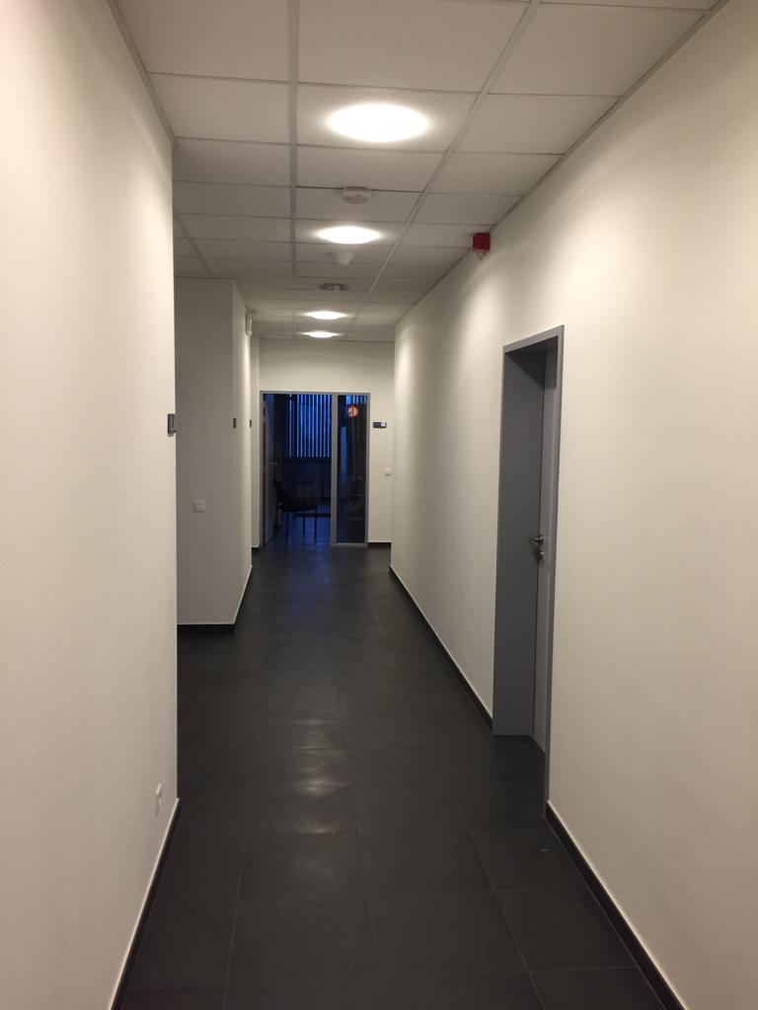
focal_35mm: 29
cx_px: 379
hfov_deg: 48.2
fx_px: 847
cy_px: 505
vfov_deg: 61.7
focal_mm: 4.15
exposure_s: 1/33
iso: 125
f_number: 2.2
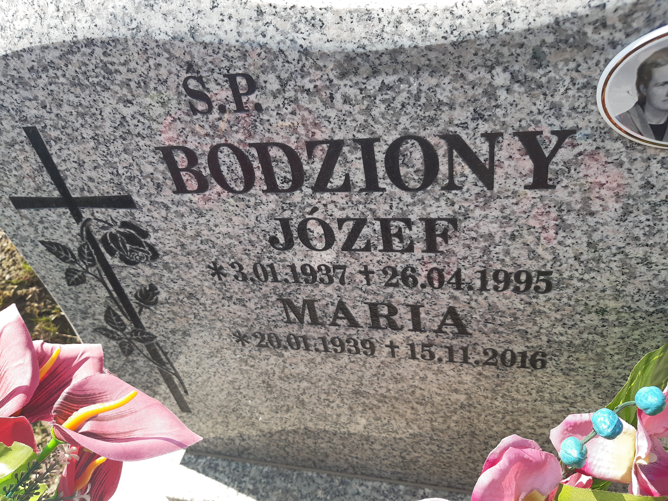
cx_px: 334
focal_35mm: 26
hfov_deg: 67.3
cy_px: 250
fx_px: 502
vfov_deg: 53.1
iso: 40
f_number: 1.7
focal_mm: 3.92
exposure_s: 1/366
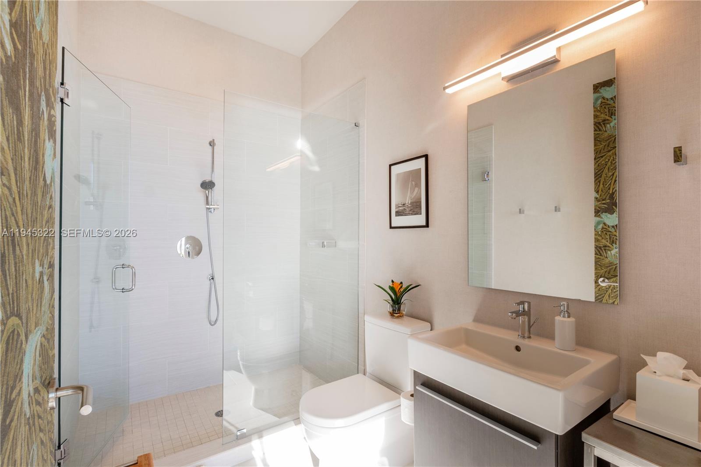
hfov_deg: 95.0
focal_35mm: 16
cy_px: 234
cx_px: 350
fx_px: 321
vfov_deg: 72.0
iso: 320
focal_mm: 11
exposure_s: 1/20
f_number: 9
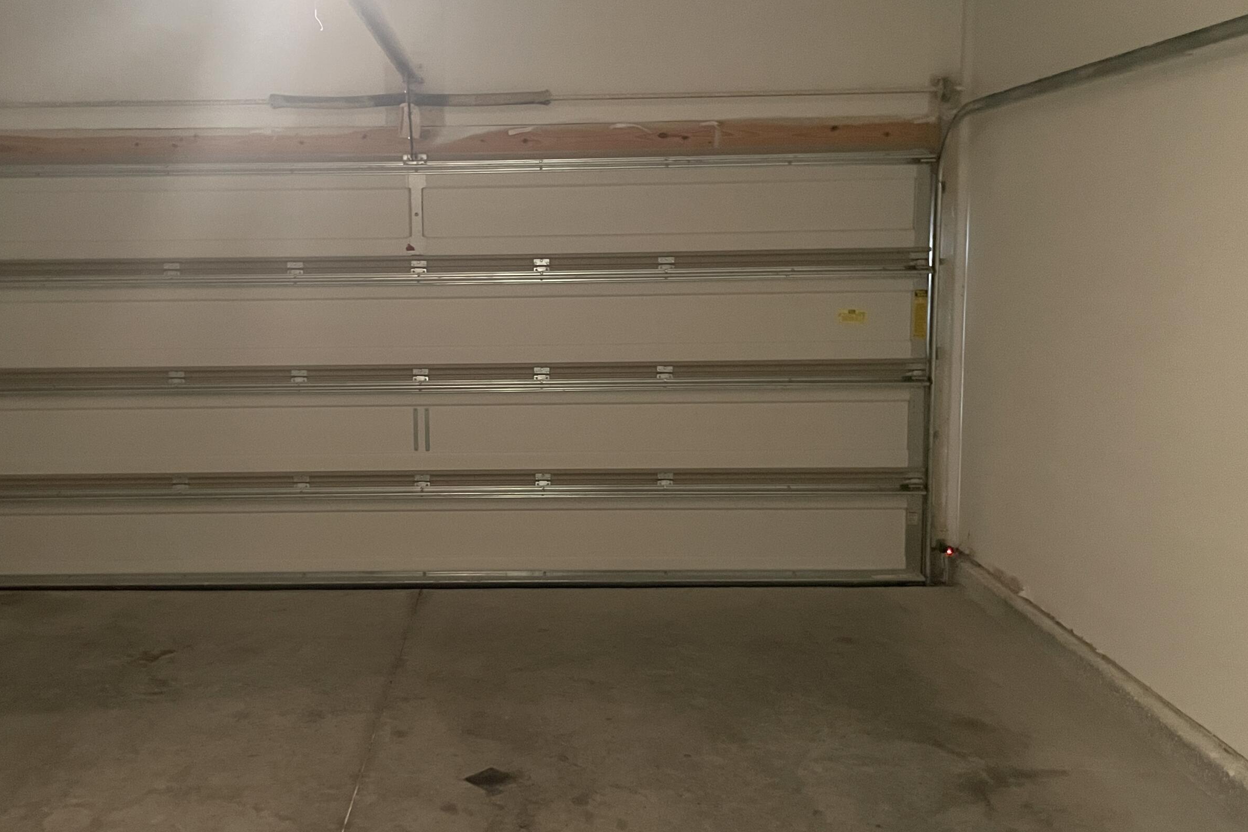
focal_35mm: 34
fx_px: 1179
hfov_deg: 55.2
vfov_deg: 38.9
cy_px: 403
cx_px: 480
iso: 800
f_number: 1.6
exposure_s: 1/30
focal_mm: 4.2
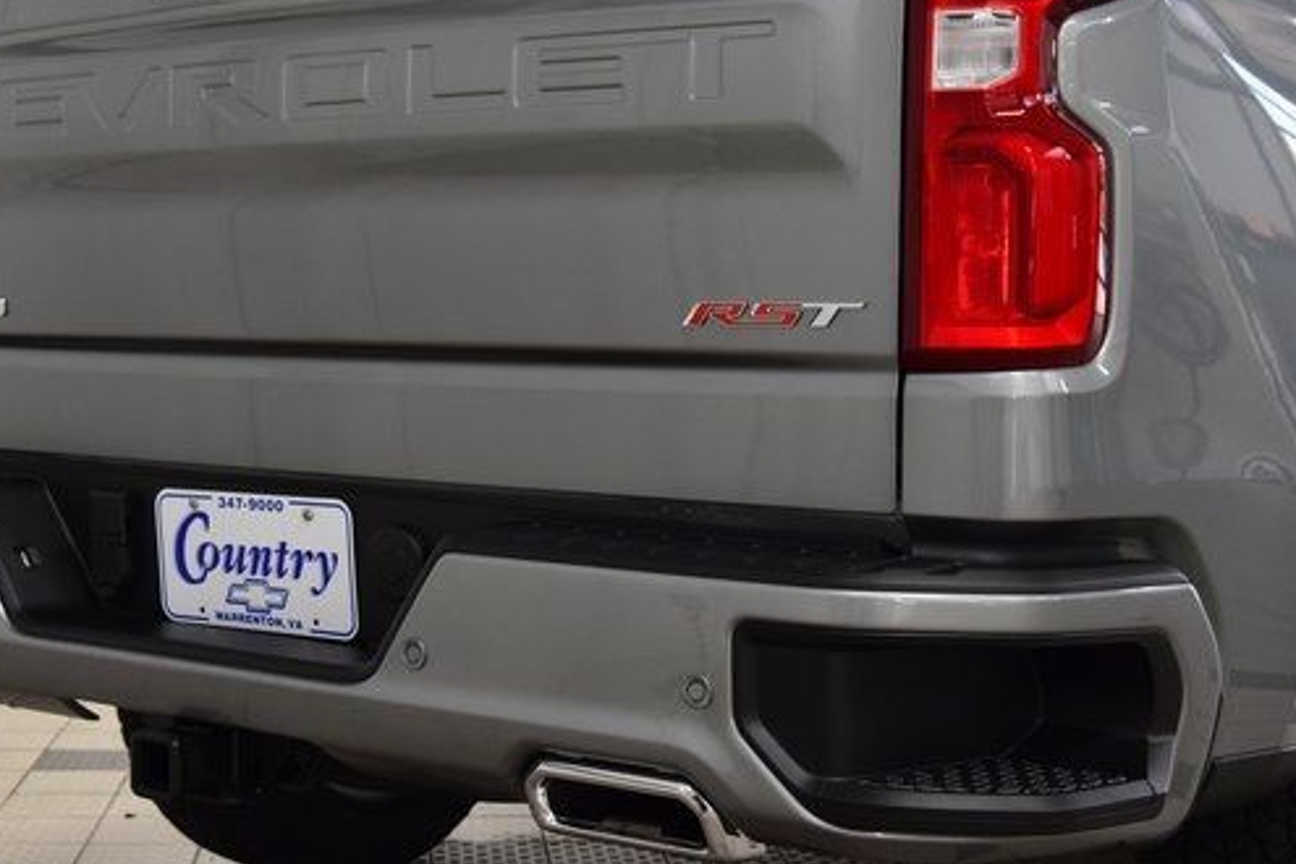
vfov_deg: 20.6
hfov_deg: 30.4
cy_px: 436
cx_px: 466
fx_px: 2376
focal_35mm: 66
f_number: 5.6
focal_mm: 34
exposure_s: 1/60
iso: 1600
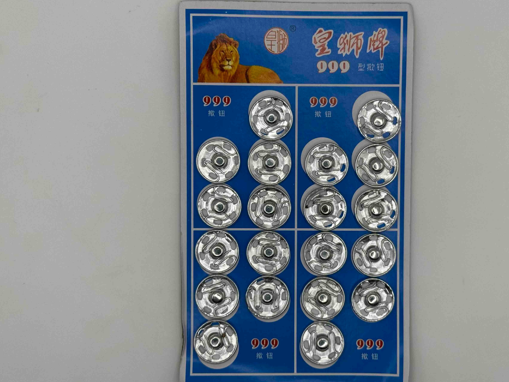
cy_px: 200
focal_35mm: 57
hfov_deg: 33.7
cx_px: 297
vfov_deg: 25.7
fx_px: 838
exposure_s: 1/939
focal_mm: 6.76
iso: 64
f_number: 1.78
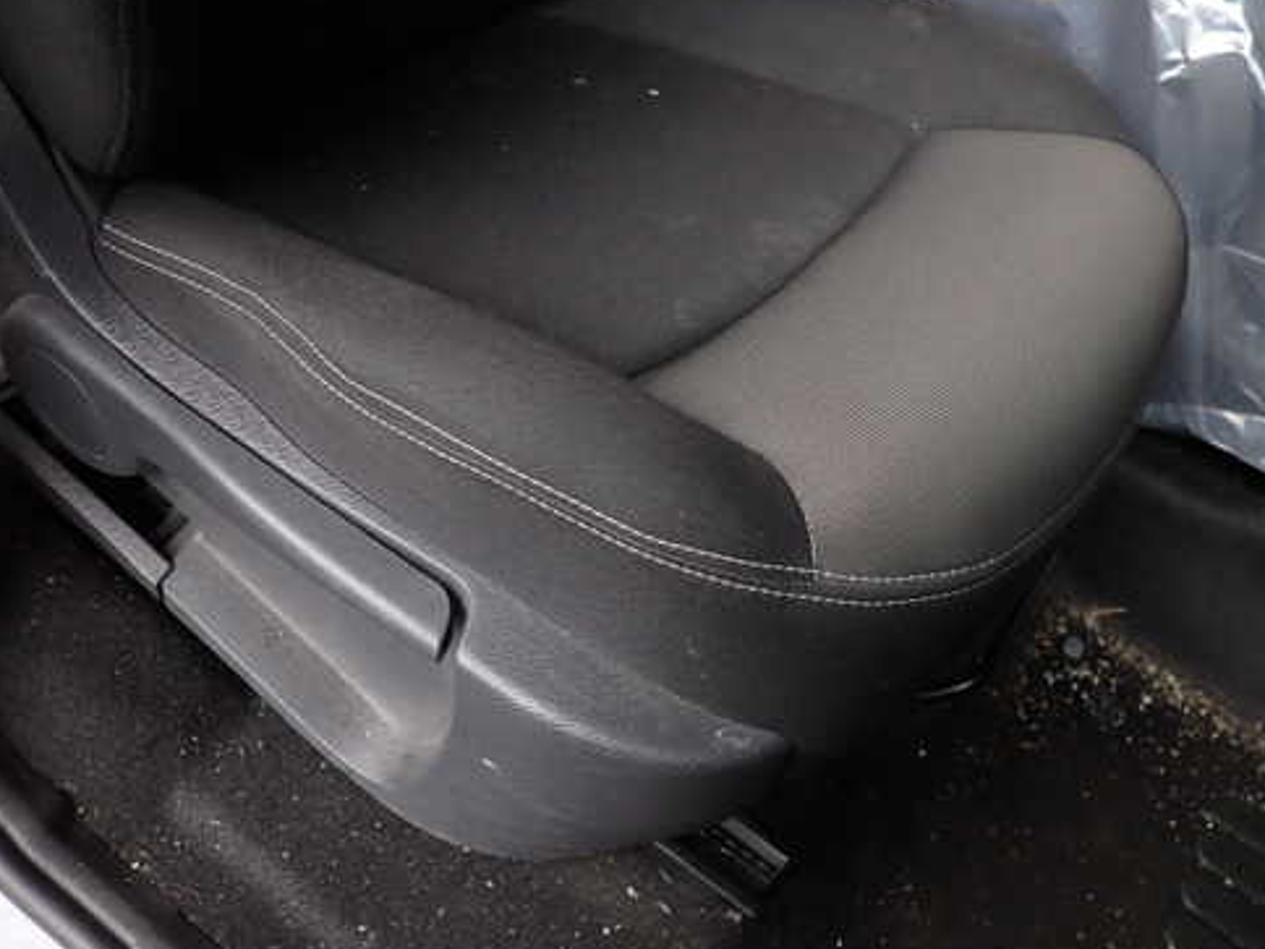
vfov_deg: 45.4
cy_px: 468
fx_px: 1133
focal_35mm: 31
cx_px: 732
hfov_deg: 58.1
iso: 125
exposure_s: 1/60
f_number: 2
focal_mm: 4.5
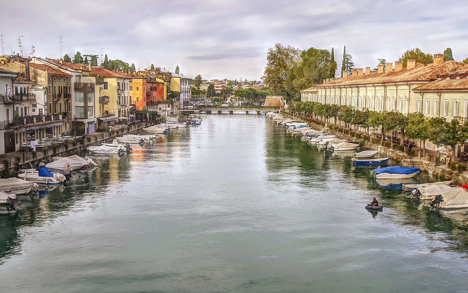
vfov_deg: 29.9
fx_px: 548
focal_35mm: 43
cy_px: 149
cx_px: 235
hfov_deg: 46.2
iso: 100
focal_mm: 28.13
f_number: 5
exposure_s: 1/200
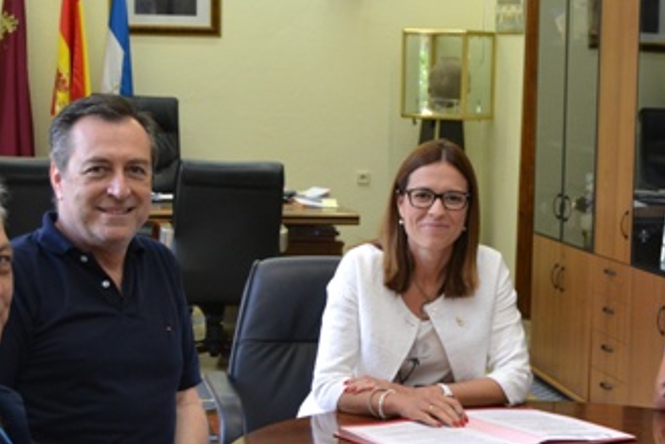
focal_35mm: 76
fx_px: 1404
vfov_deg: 17.9
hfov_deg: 26.3
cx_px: 501
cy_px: 279
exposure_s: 1/60
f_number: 4
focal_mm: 26
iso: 720
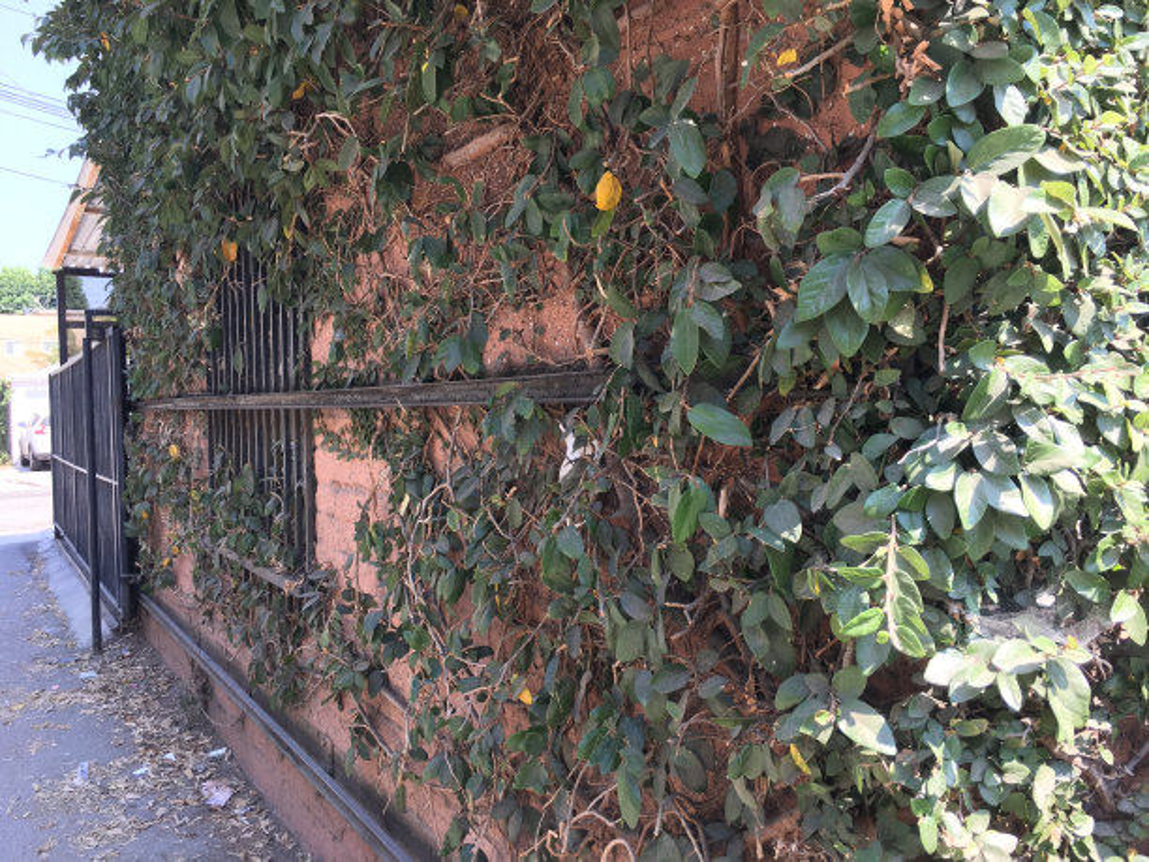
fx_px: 963
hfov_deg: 61.7
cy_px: 431
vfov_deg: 48.2
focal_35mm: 29
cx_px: 574
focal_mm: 4.15
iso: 25
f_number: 2.2
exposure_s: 1/134
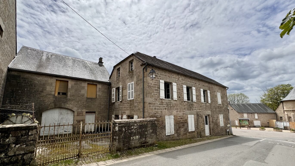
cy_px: 93
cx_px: 141
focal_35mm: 16
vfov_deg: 66.8
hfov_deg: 99.3
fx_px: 125
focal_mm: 2.22
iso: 40
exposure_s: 1/3546
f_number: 2.2
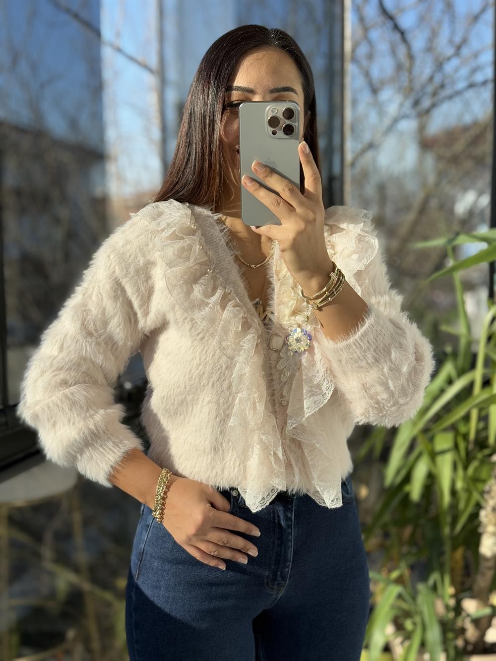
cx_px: 248
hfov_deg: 30.3
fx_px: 917
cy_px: 330
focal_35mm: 48
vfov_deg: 39.7
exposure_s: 1/1263
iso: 64
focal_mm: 6.76
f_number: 1.78
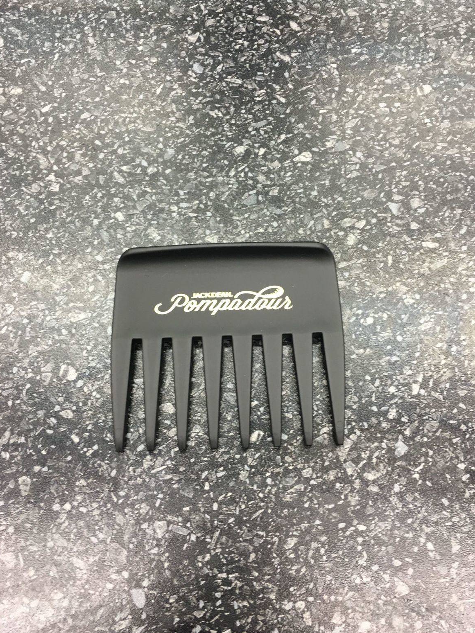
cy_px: 320
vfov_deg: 60.0
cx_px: 244
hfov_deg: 46.8
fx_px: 549
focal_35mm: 30
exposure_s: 1/33
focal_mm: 4.15
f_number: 2.2
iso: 40
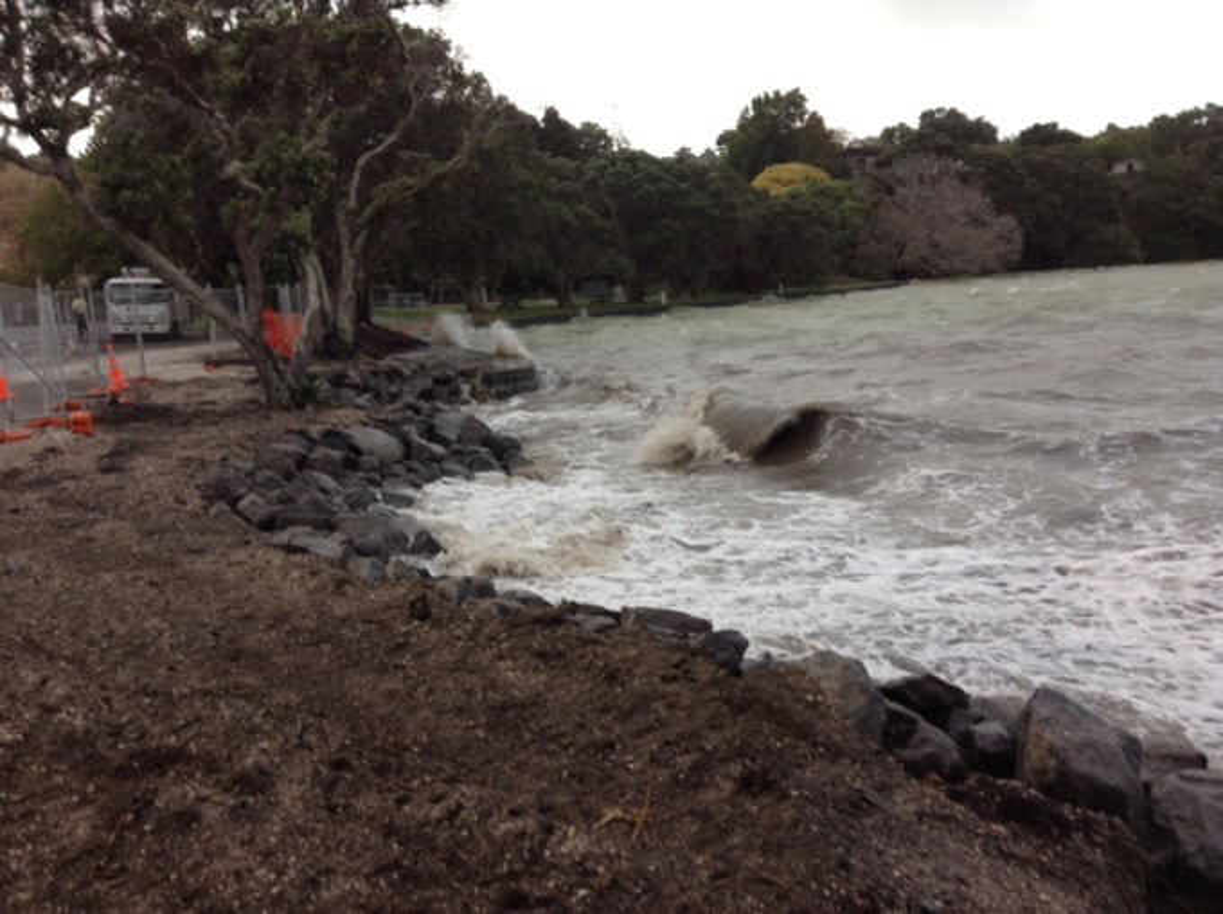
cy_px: 457
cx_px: 612
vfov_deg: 42.8
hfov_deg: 55.4
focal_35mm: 33
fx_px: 1164
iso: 25
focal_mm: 3.3
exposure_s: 1/60
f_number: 2.4
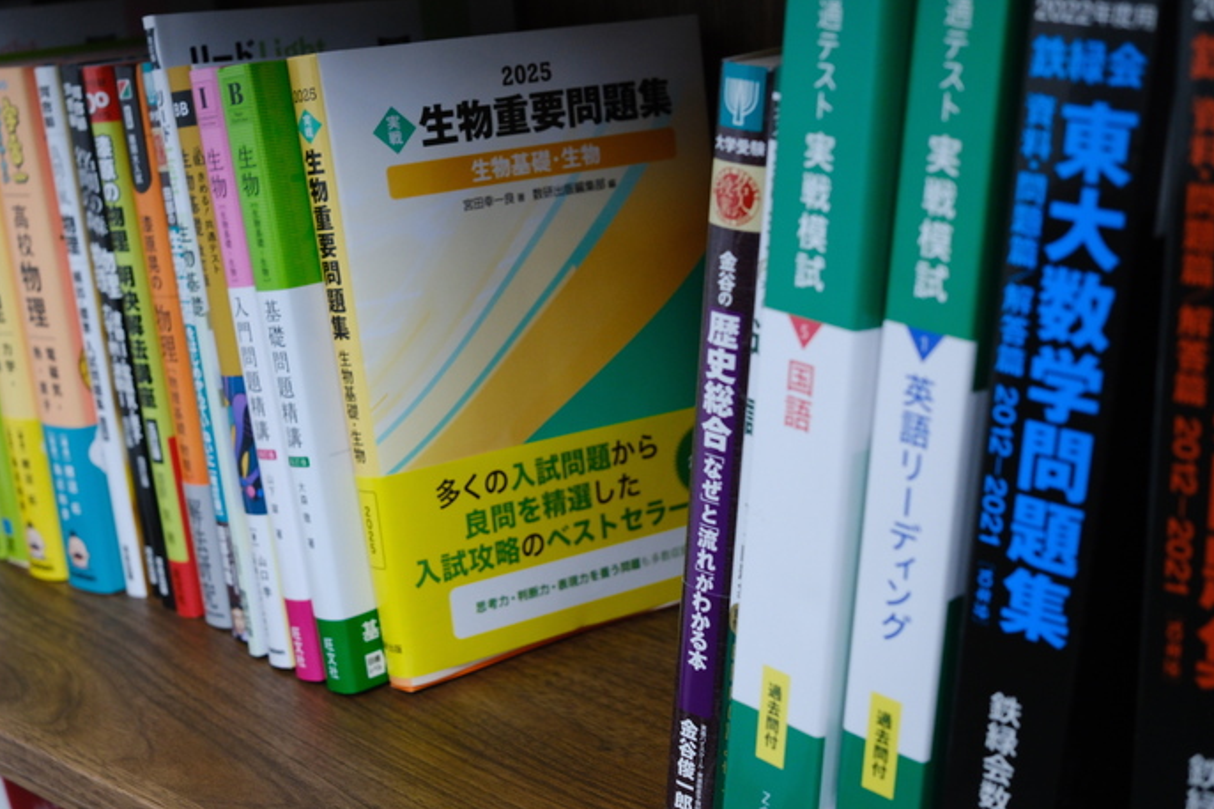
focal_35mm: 49
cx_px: 515
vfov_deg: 27.5
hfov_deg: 40.3
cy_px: 418
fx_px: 1652
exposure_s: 1/100
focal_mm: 23
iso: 1000
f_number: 4
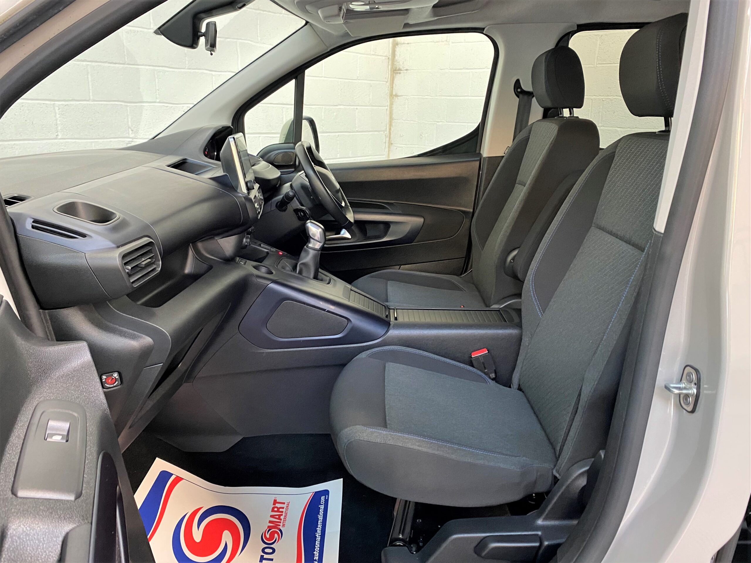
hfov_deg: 67.3
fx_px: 564
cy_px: 282
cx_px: 376
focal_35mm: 26
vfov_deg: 53.1
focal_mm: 4.25
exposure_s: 1/50
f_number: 1.8
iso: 320
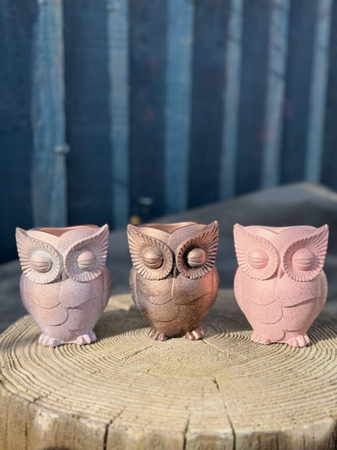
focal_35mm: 48
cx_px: 168
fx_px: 623
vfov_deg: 39.7
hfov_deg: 30.3
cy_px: 225
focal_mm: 6.76
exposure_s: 1/1642
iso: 64
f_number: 1.78
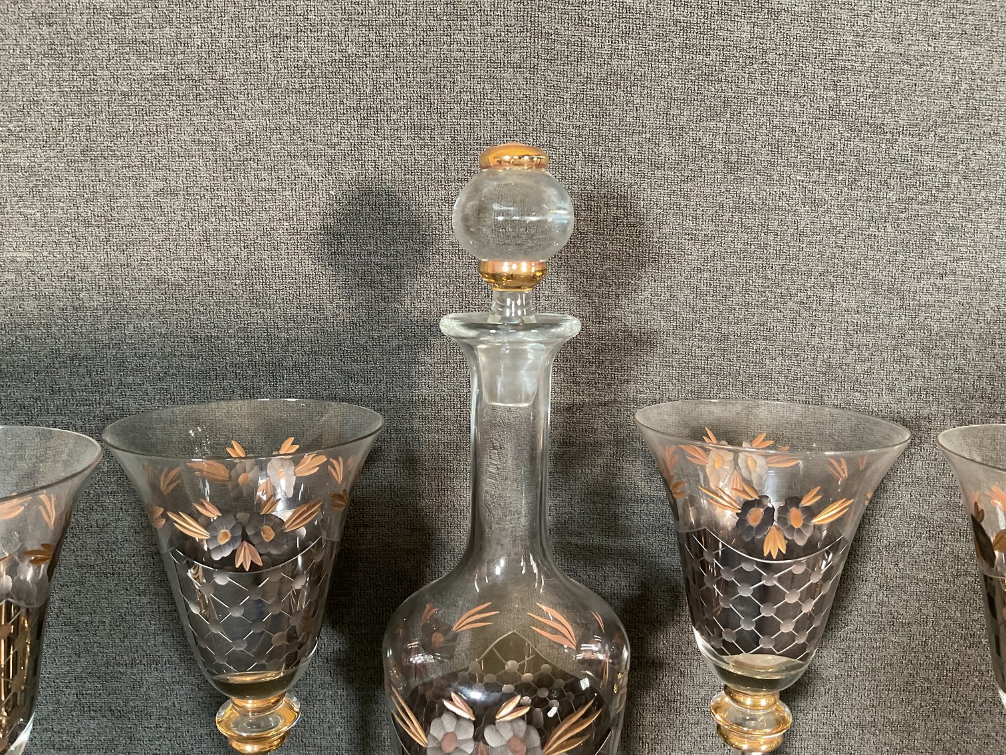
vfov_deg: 48.2
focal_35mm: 29
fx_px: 843
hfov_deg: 61.7
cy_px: 378
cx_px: 503
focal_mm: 3
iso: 200
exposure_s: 1/40
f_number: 1.8
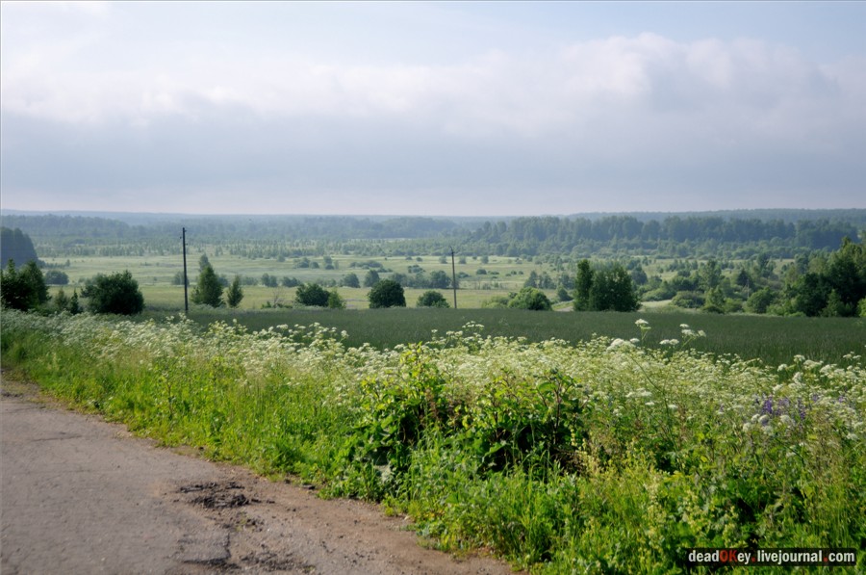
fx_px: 1621
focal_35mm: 68
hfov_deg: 29.9
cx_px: 433
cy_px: 288
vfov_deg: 20.1
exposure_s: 1/500
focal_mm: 45
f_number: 5
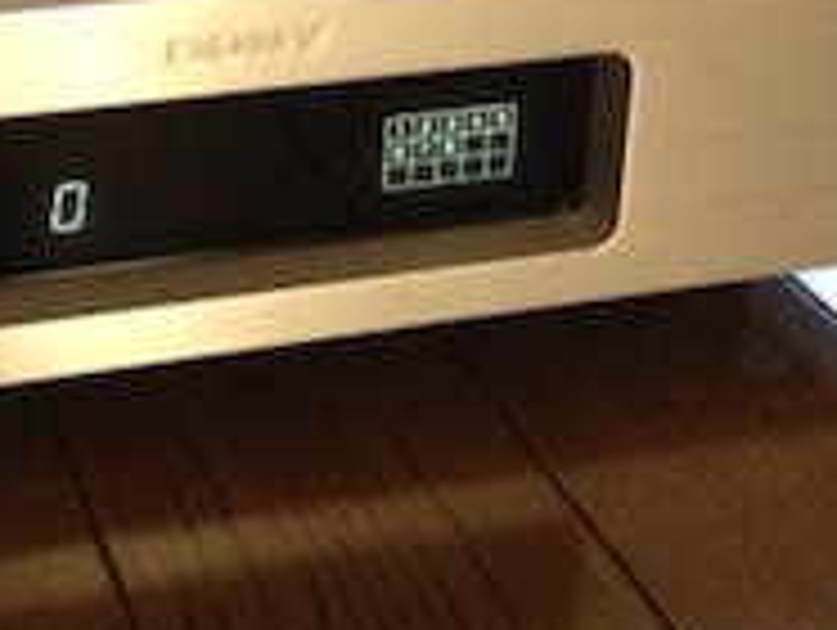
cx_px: 238
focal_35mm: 85
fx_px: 2058
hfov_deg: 22.8
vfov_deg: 17.0
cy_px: -14
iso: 400
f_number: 2.4
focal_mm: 4.13
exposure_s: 1/17
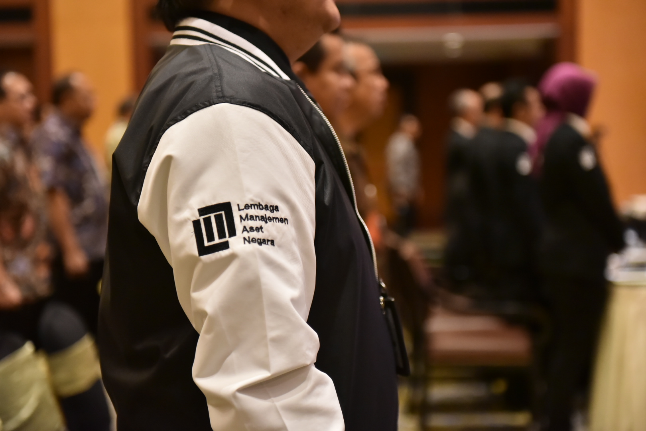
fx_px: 1256
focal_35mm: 70
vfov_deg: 19.5
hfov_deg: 28.8
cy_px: 216
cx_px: 323
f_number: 2.8
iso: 3200
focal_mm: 70
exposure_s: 1/400
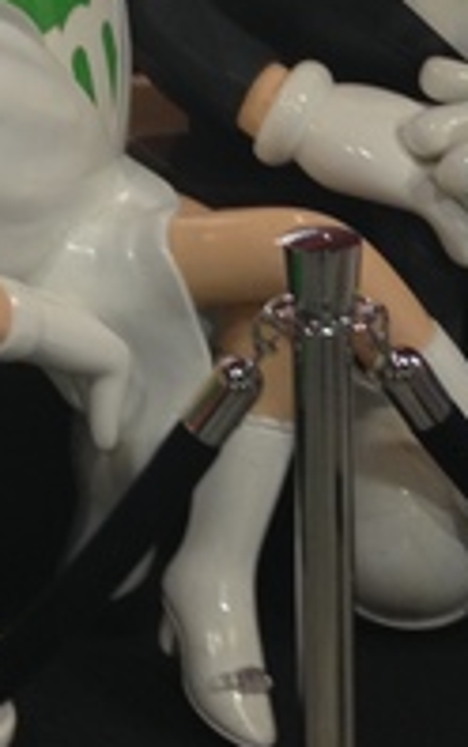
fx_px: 2303
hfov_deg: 11.5
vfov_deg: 18.2
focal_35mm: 113
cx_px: 400
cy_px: 128
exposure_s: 1/20
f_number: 2.4
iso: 100
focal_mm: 4.12
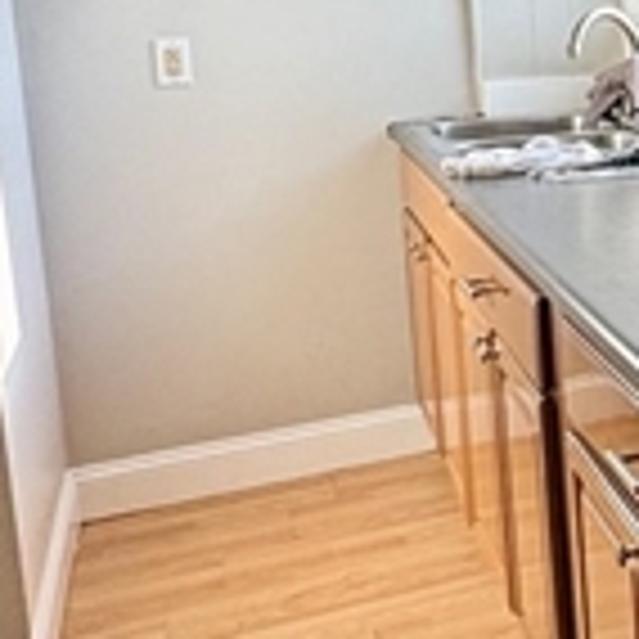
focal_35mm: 67
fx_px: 1399
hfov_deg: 20.9
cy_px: 148
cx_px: 1017
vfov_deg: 25.4
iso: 100
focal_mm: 2.22
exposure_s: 1/99
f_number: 2.2
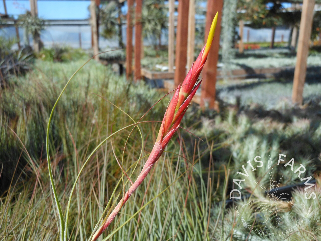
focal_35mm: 33
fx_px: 306
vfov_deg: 42.9
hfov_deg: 55.4
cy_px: 120
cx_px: 160
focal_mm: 5.9
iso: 80
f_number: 4
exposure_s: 1/200
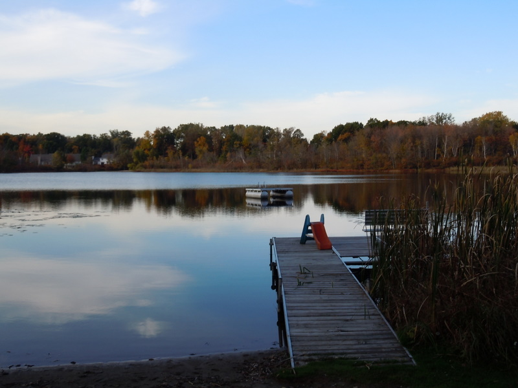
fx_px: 673
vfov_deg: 32.2
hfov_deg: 42.1
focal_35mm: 45
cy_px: 194
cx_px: 259
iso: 100
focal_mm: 8.1
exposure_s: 1/320
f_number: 4.6
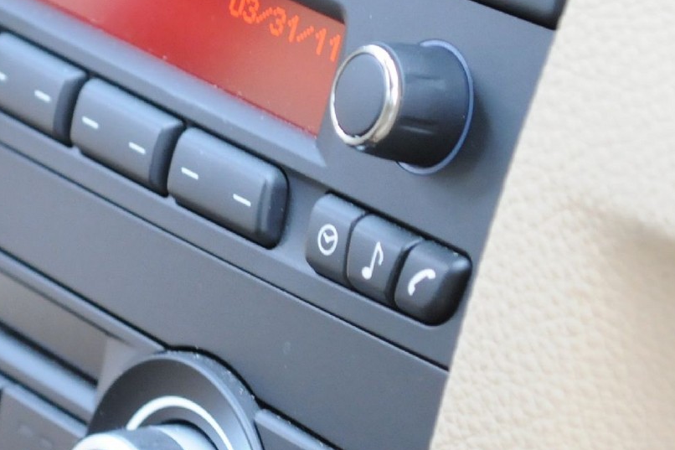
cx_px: 85
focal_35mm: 256
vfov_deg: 5.4
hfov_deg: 8.0
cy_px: 272
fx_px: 4790
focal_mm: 55
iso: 1000
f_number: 5.6
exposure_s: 1/20
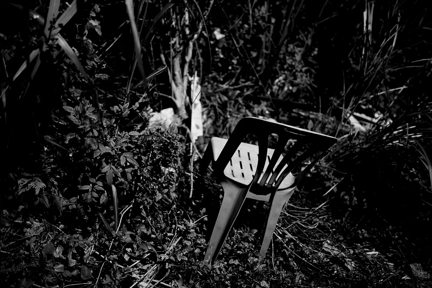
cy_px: 144
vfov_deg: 37.8
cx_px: 216
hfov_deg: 54.4
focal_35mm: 35
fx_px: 420
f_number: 1.4
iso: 800
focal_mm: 35
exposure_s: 1/30
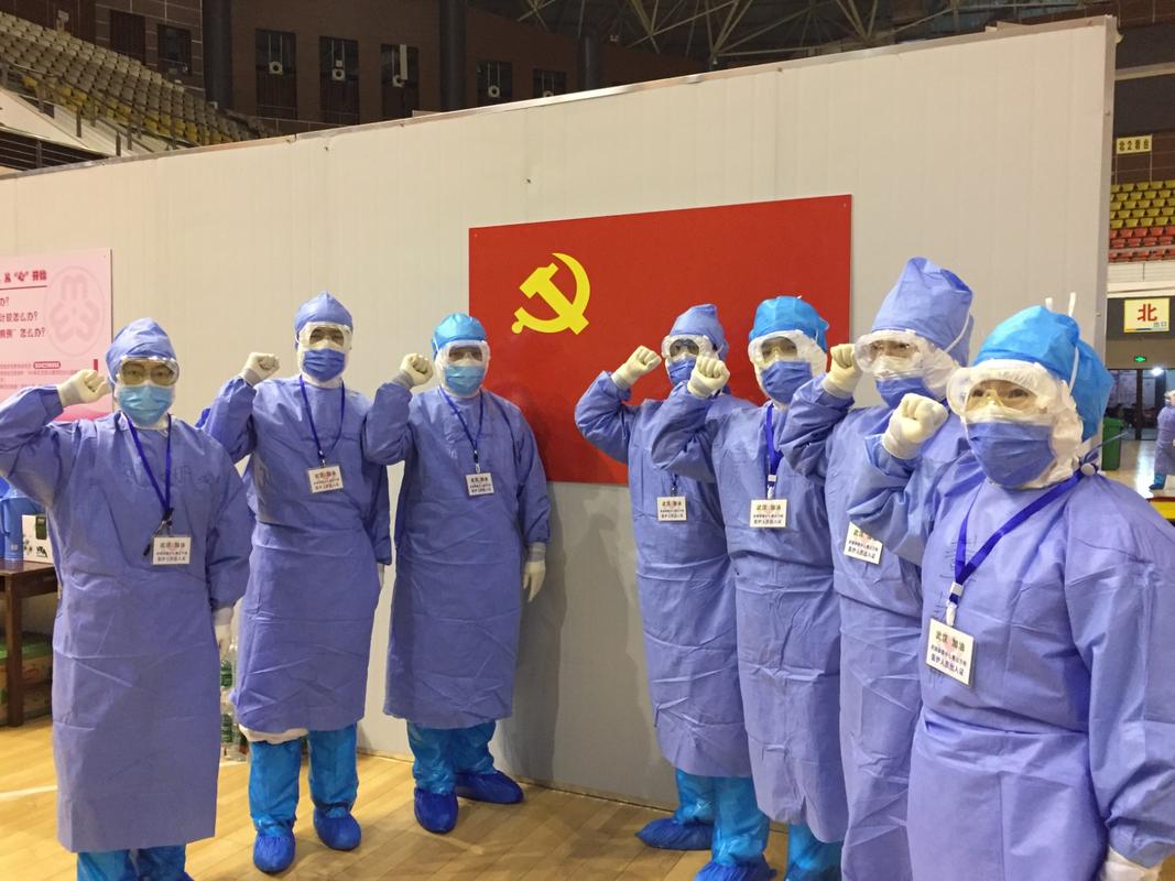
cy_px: 440
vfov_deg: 48.2
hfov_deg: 61.7
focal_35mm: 29
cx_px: 588
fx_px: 984
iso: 320
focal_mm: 4.15
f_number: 2.2
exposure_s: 1/33
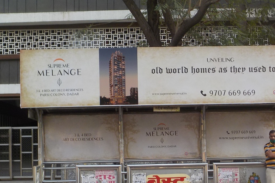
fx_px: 535
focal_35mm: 70
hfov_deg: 28.8
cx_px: 168
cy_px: 130
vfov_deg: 19.4
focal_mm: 6.4
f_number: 4.2
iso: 125
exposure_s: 1/60
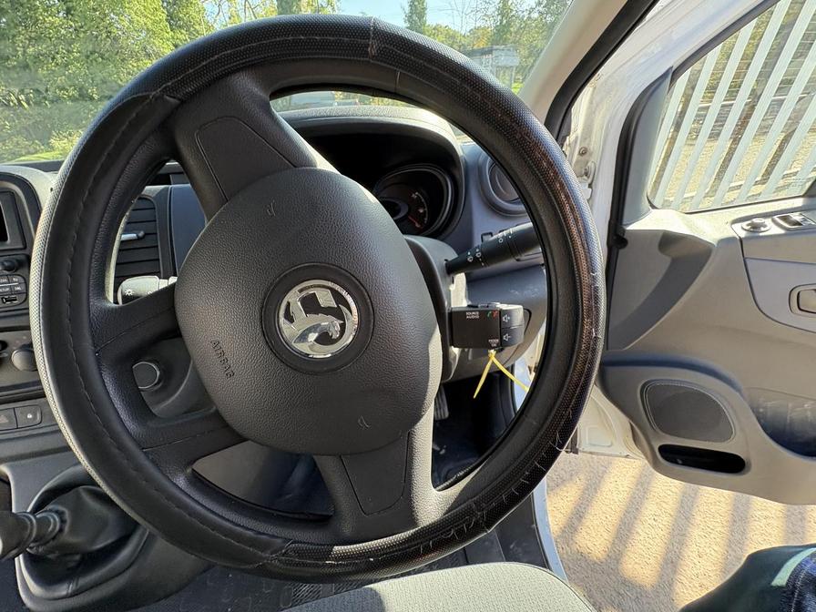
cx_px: 408
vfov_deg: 85.7
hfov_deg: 102.1
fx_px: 330
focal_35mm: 14
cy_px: 306
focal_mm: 2.22
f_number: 2.2
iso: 125
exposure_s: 1/141
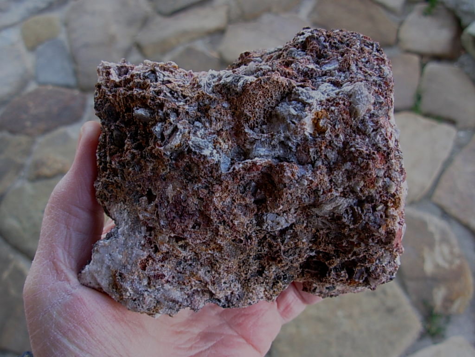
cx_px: 238
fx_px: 521
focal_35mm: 38
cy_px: 178
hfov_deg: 49.0
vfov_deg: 37.7
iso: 50
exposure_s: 1/18
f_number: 2.9
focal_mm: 6.3
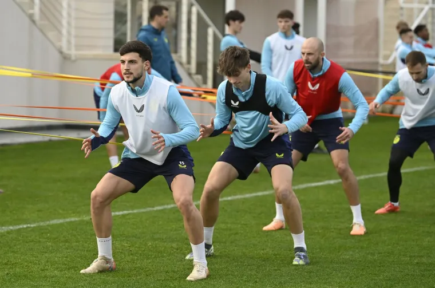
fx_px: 1748
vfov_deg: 9.4
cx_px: 218
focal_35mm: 145
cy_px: 144
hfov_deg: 14.2
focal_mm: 145
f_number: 4
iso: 2000
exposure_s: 1/2500
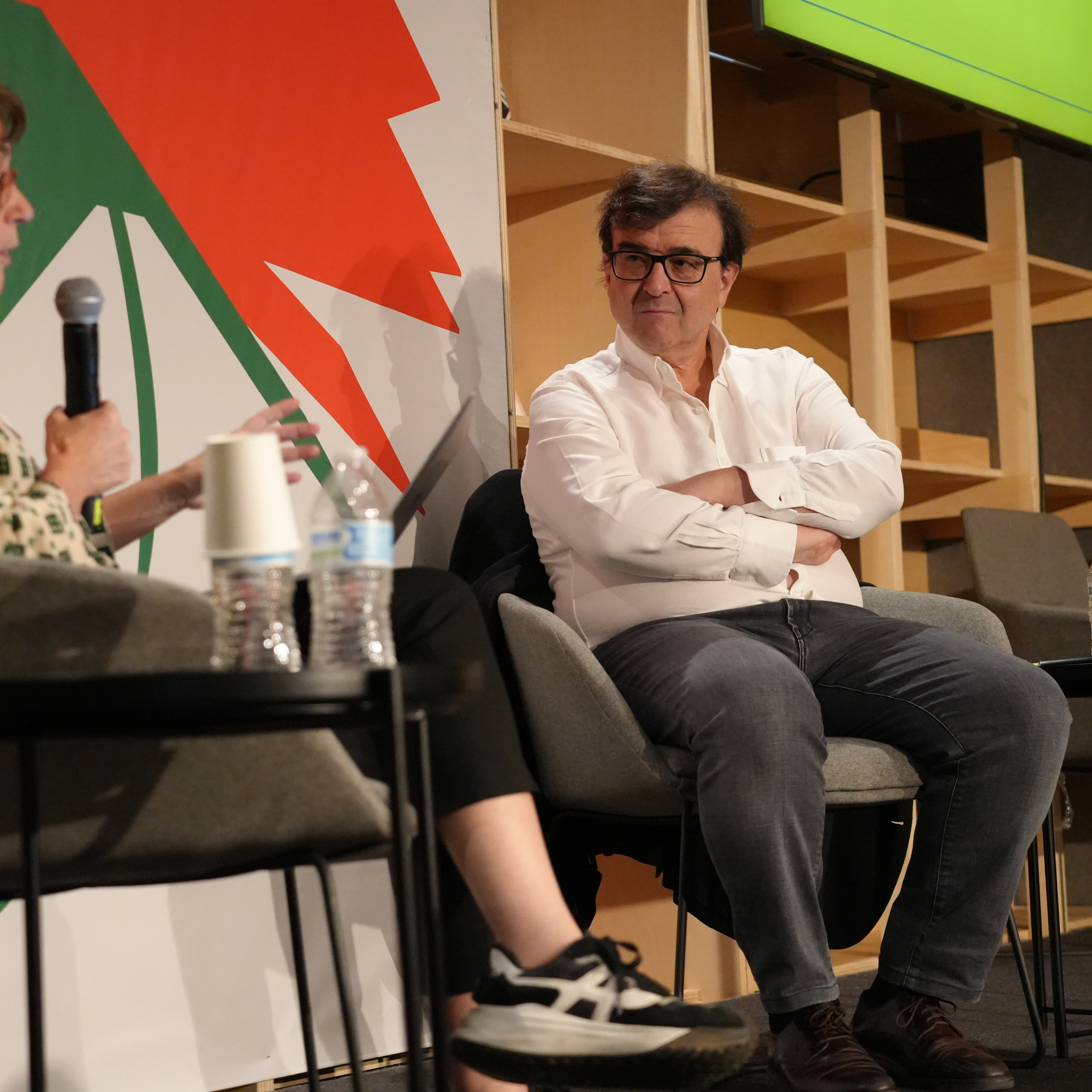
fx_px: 2605
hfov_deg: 23.6
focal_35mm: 73
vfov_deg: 23.7
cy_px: 540
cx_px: 362
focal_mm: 56
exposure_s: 1/160
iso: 8000
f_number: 4
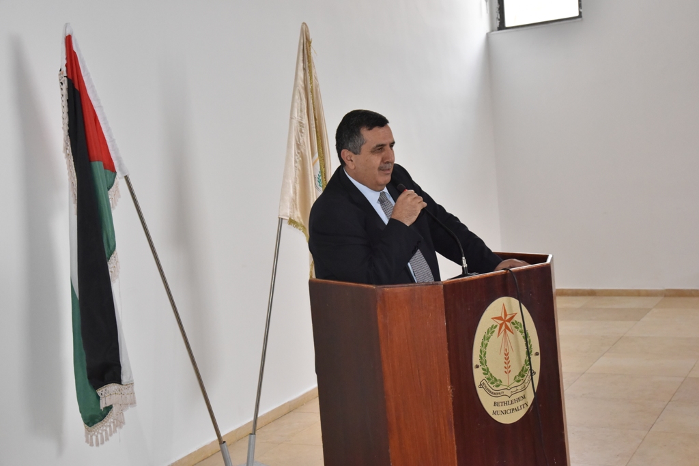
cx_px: 350
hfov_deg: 36.2
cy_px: 233
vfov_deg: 24.6
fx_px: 1068
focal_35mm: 55
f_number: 10
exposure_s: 1/250
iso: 3200
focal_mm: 55
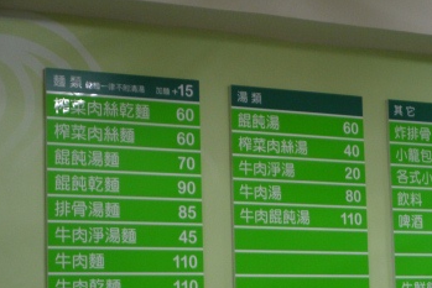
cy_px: 185
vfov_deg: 12.2
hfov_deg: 18.2
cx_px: 271
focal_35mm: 112
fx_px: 1344
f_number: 5.6
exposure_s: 1/80
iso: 1600
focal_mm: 42
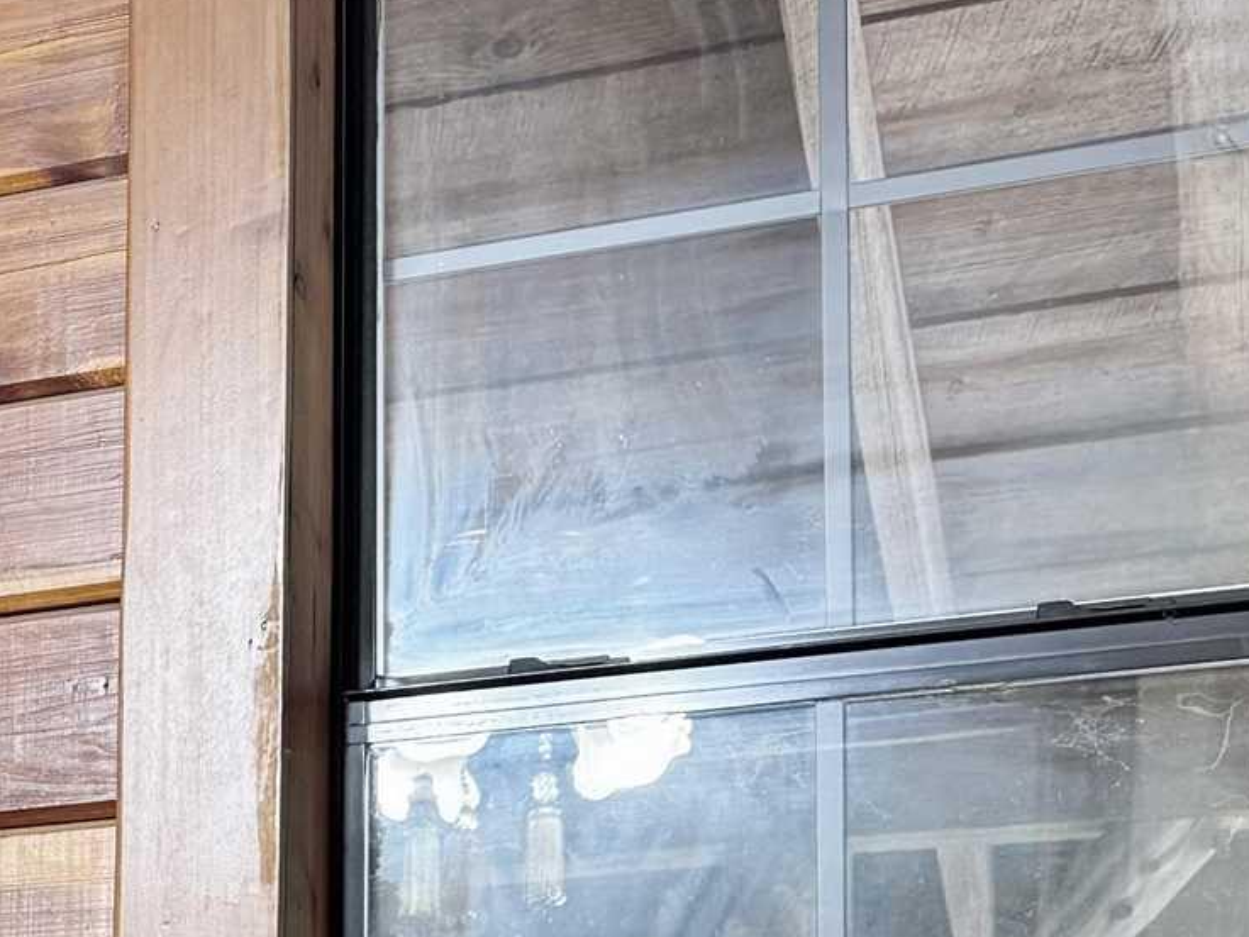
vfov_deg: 14.0
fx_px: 3609
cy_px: 1344
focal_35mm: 100
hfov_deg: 16.6
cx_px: -952
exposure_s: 1/60
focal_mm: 6.76
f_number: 1.78
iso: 200
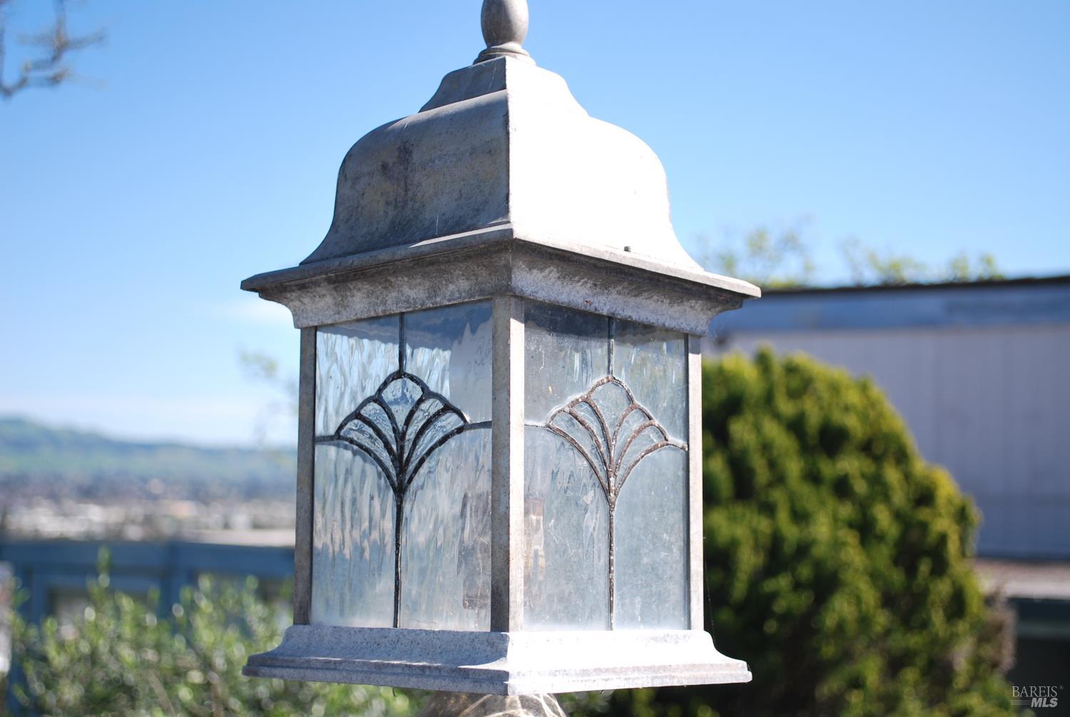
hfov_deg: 36.8
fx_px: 1608
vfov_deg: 25.2
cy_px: 358
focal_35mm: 54
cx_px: 535
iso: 100
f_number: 8
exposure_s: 1/250
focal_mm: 36
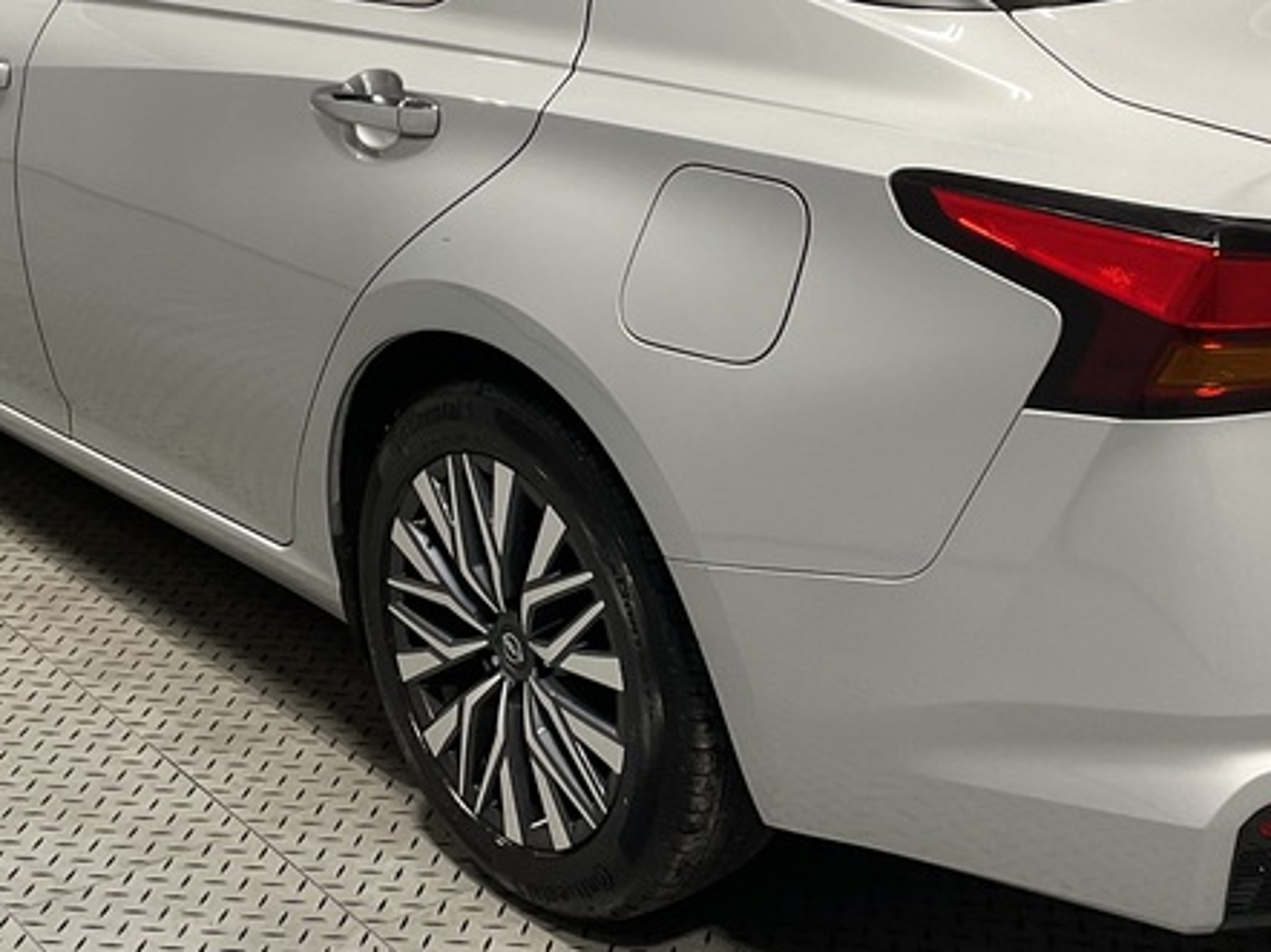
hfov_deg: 30.6
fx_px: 2312
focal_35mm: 63
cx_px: 799
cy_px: 348
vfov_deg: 23.2
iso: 40
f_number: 1.8
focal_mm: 3
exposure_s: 1/60
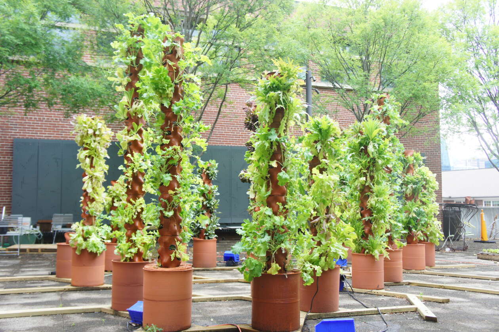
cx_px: 250
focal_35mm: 36
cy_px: 166
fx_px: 499
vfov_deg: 36.8
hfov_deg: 53.2
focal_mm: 24
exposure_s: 1/40
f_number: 4
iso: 200
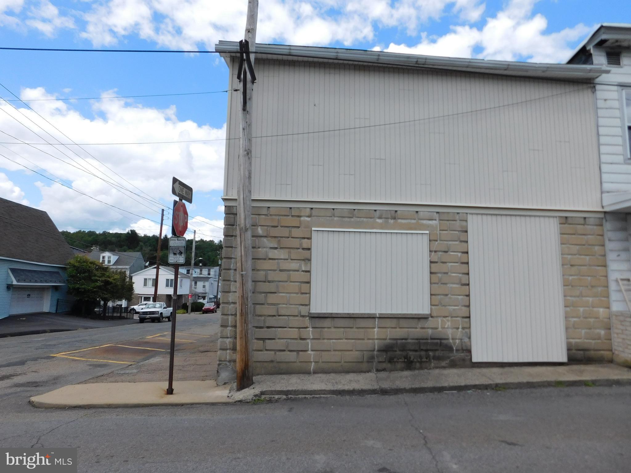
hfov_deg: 73.9
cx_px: 316
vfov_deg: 58.9
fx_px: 419
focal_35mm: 23
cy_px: 236
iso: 125
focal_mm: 4
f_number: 6
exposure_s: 1/400
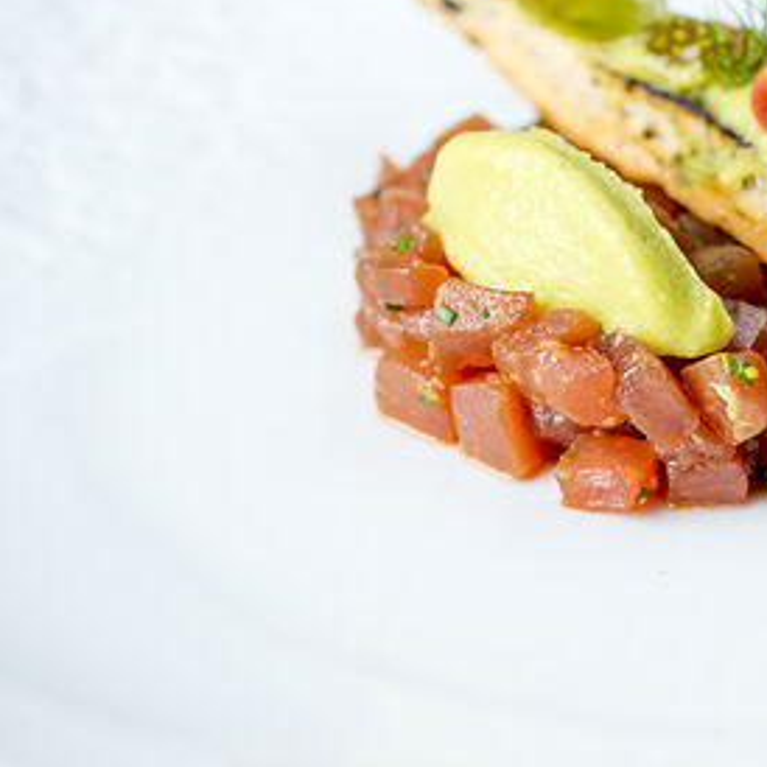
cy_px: 360
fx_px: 3083
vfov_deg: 14.2
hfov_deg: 14.1
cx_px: 652
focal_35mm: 123
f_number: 5
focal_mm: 60
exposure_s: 1/640
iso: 200
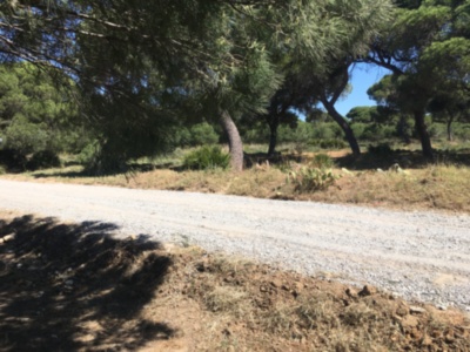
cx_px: 235
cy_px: 176
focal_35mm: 29
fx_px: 394
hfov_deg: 61.7
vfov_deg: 48.2
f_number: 2.2
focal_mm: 4.15
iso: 25
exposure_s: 1/1603
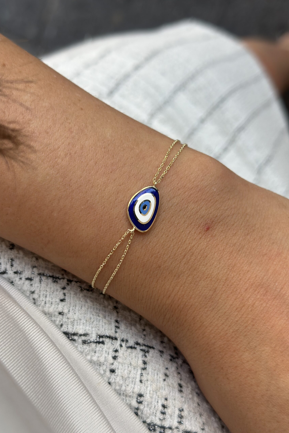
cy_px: 217
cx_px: 129
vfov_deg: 39.6
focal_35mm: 50
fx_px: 602
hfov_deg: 27.0
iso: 80
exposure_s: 1/651
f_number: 1.78
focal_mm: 6.86
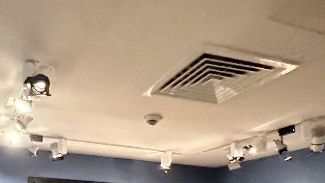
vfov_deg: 29.6
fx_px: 310
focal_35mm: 36
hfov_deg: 52.3
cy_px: 201
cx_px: 73
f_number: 2.2
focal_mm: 2.22
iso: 1600
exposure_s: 1/27
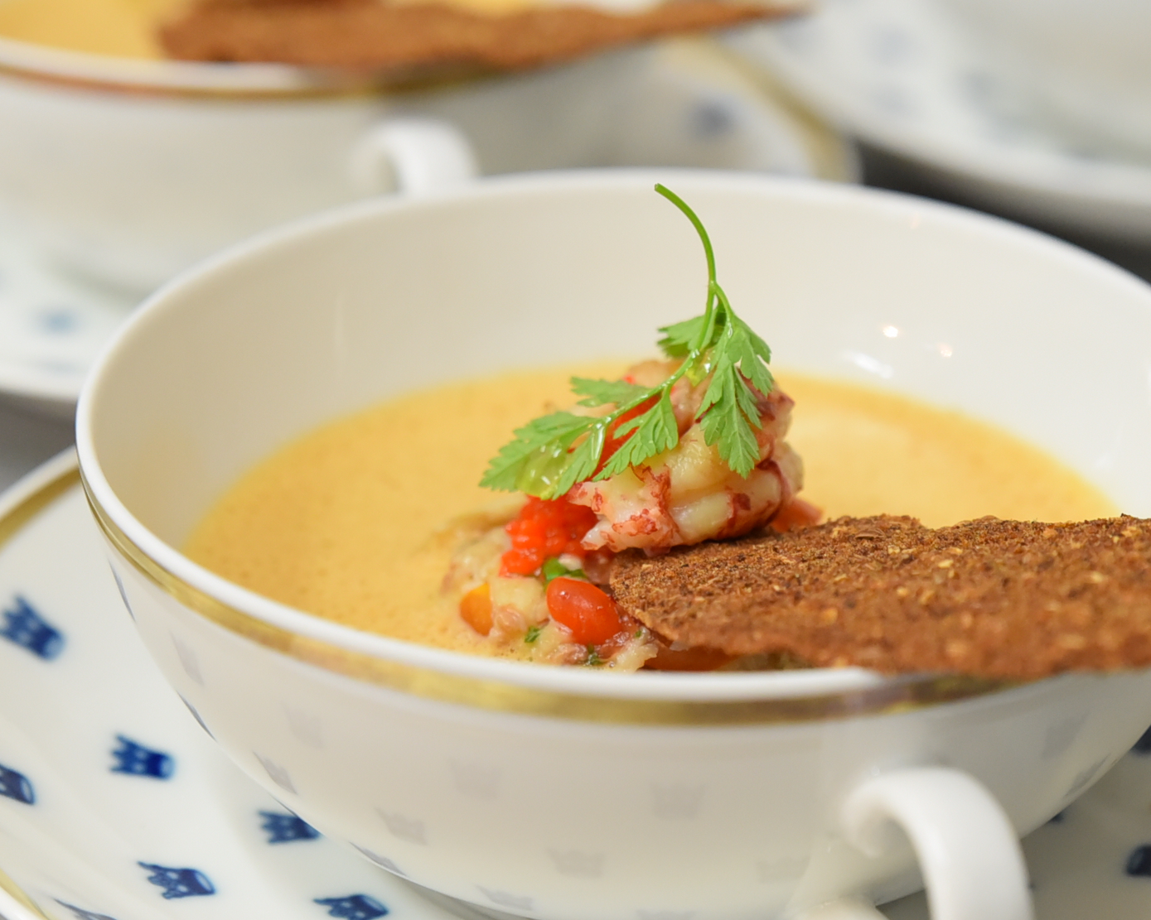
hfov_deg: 15.8
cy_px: 431
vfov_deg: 12.6
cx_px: 719
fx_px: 4156
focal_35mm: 122
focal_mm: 60
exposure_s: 1/125
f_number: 4
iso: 2200
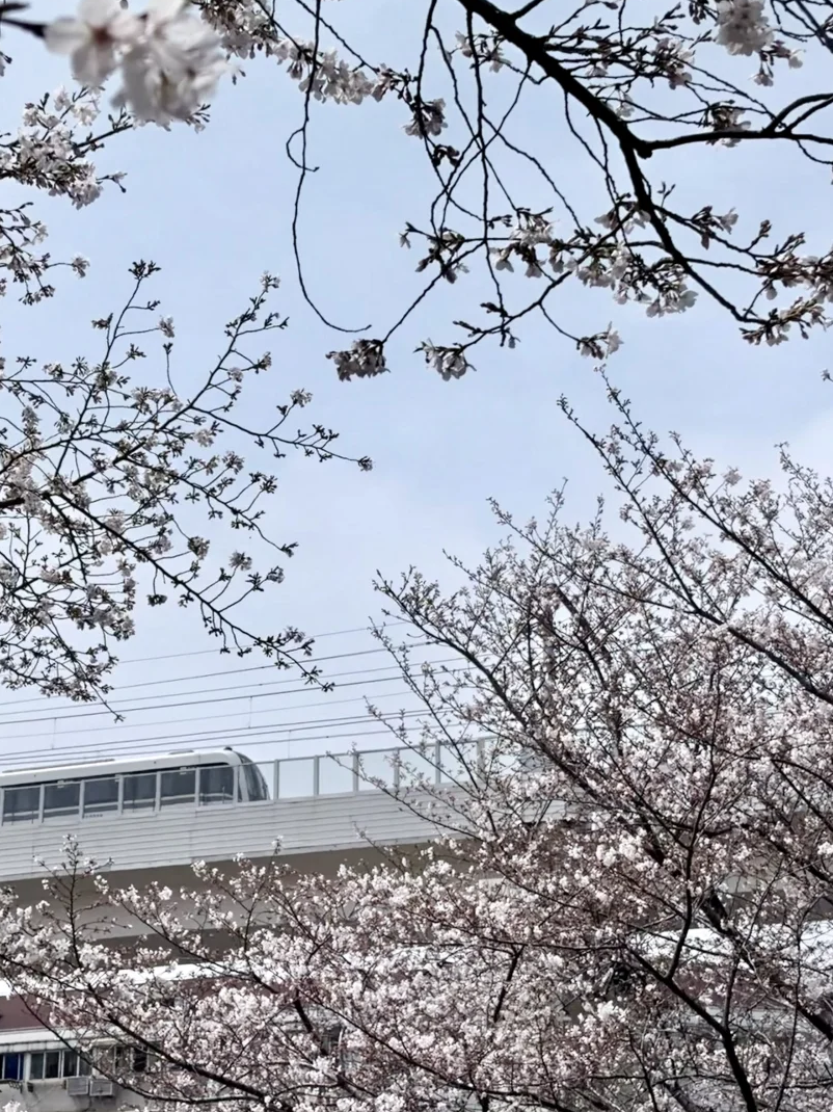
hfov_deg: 20.9
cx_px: 294
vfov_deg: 27.8
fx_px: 2247
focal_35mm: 70
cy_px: 518
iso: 40
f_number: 1.6
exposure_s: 1/14493
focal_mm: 5.96
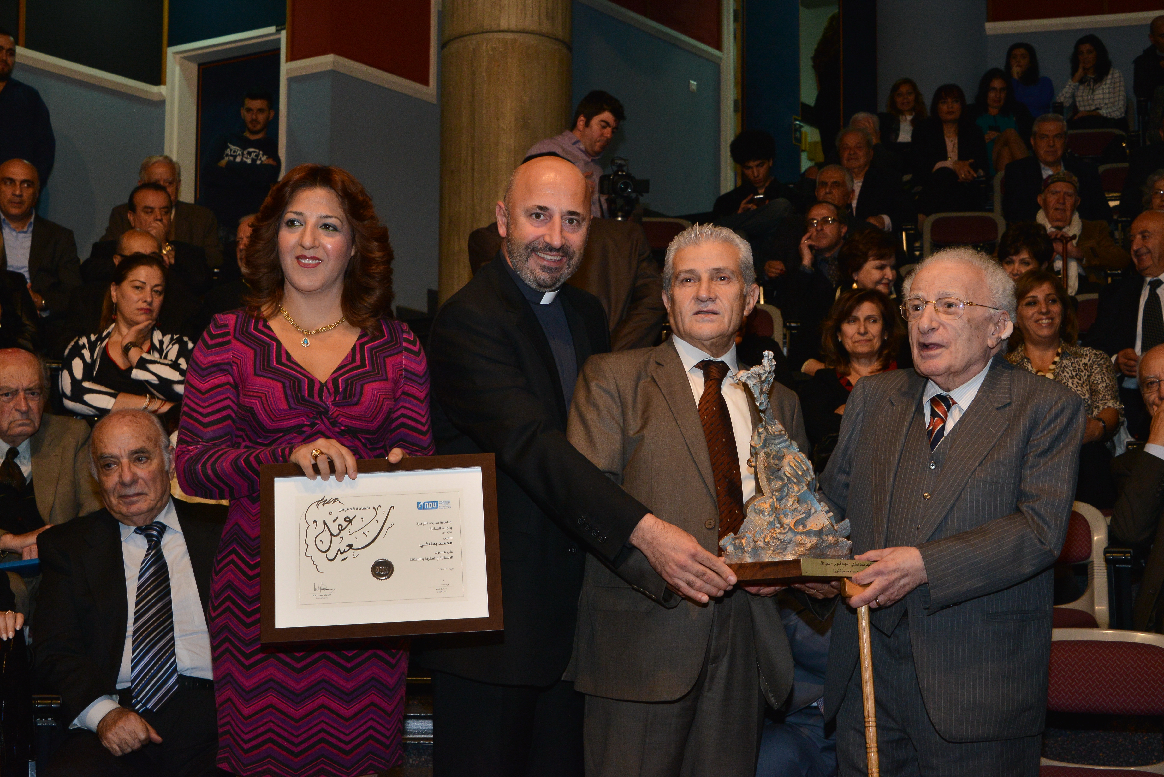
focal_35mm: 62
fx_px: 2005
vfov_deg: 21.9
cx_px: 582
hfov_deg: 32.4
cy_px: 388
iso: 1250
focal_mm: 62
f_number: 11
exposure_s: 1/80
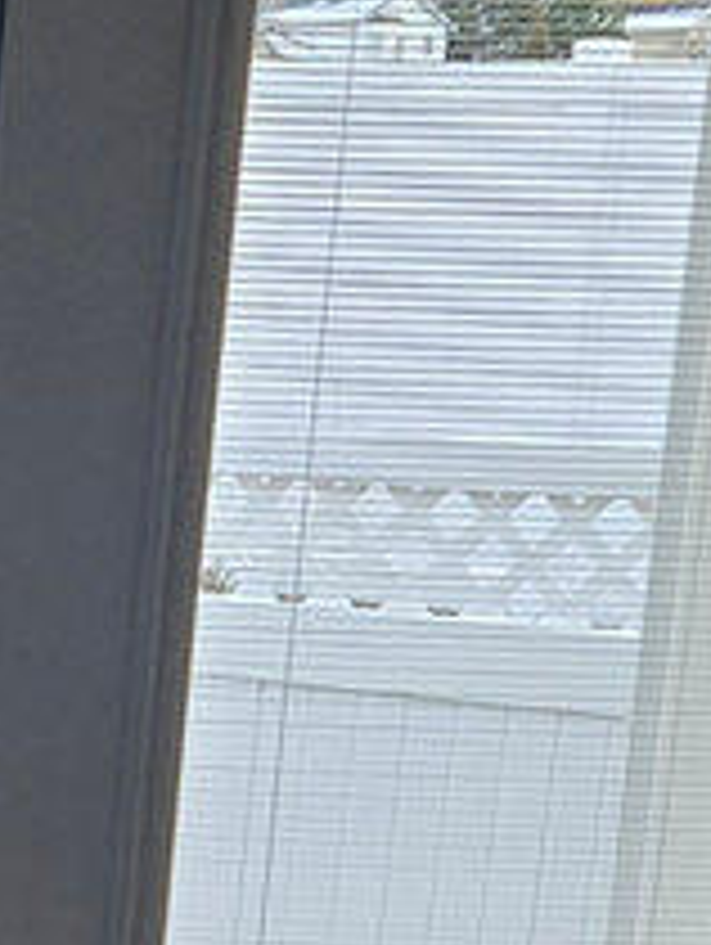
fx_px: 4592
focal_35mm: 168
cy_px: 1242
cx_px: -1012
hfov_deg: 8.1
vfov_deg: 11.4
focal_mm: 5.4
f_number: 1.8
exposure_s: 1/171
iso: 25
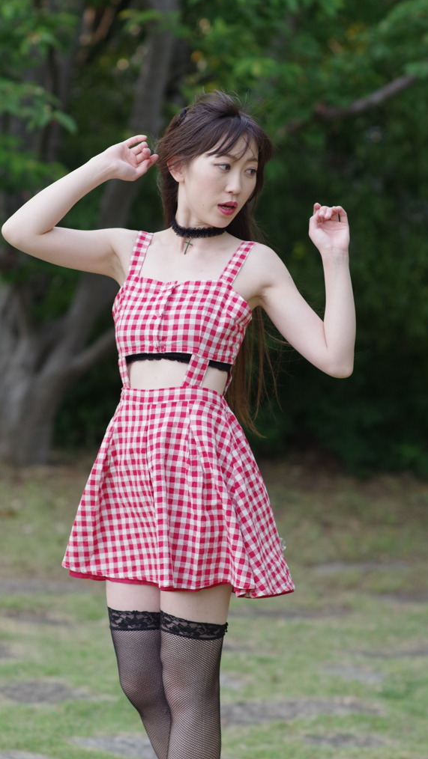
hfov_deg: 9.1
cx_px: 236
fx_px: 2701
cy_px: 377
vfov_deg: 16.0
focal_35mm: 134
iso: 400
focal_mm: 85
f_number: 2.8
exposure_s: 1/640
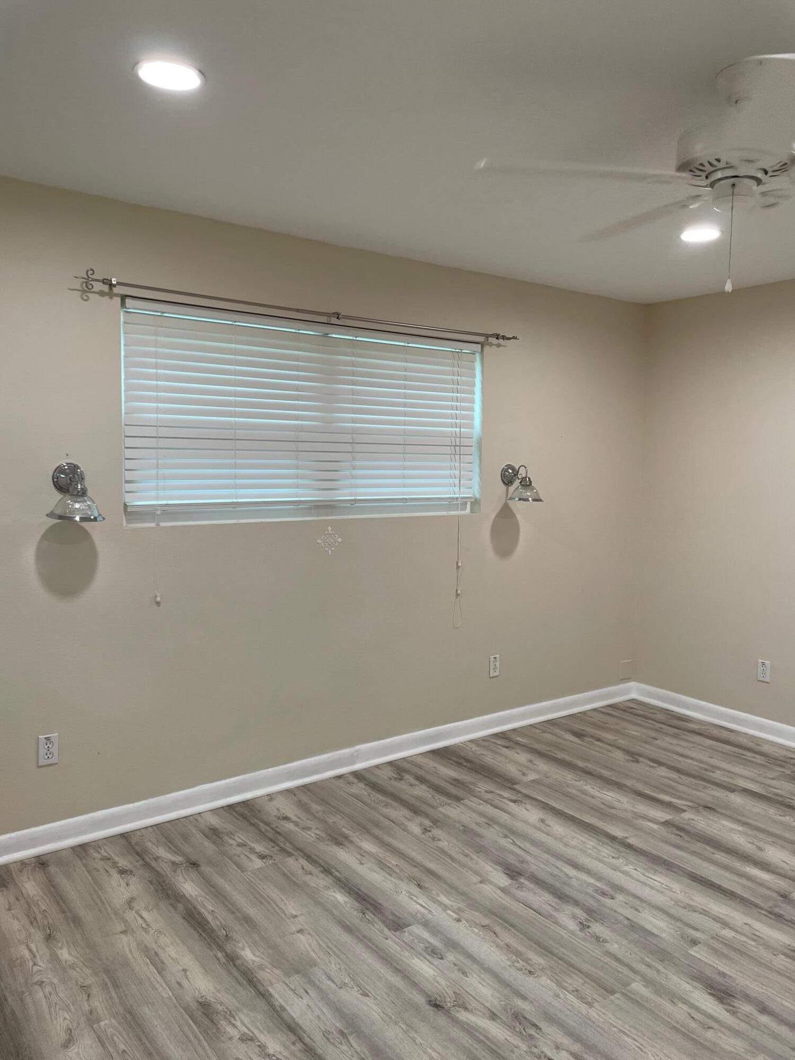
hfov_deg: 53.1
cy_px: 530
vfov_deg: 67.3
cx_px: 398
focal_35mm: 26
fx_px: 796
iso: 100
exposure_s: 1/120
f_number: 1.6
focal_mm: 4.2
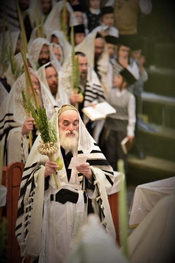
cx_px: 88
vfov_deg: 10.3
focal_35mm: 200
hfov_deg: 6.9
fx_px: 1458
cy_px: 132
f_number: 2.8
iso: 2000
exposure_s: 1/500
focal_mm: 200
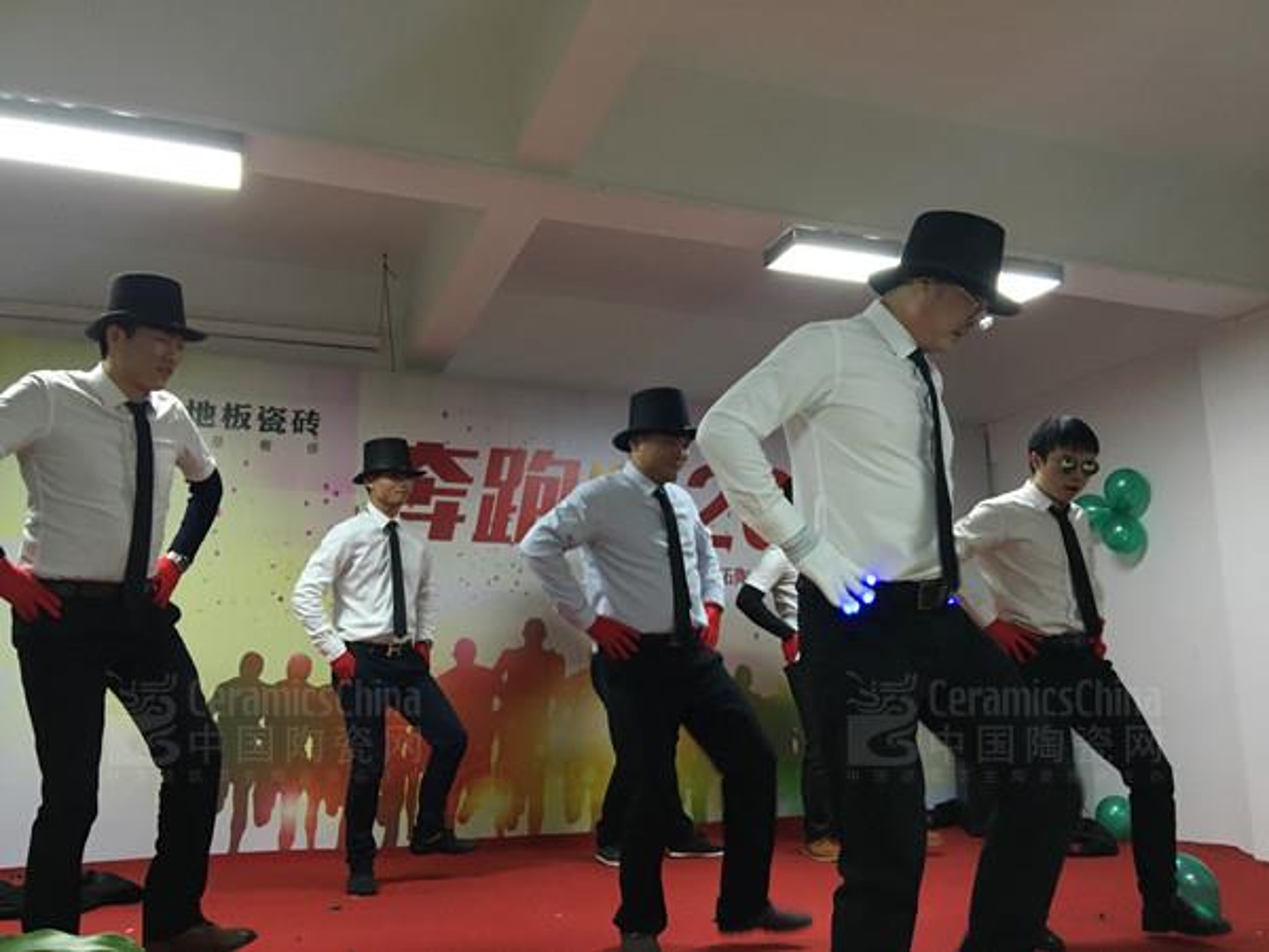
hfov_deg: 61.7
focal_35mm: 29
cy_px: 476
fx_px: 1063
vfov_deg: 48.2
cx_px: 634
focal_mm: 4.15
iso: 160
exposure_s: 1/33
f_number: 2.2
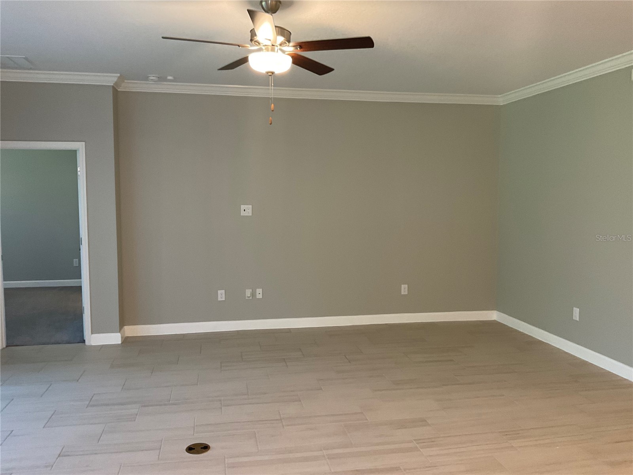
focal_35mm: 29
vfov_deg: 48.2
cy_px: 238
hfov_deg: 61.7
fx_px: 530
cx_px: 316
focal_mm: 3
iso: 80
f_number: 1.8
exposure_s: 1/60
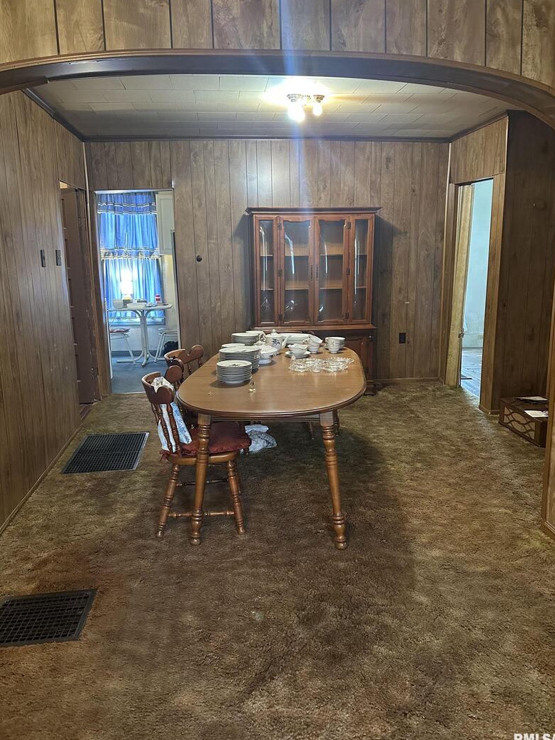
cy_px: 365
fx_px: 534
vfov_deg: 69.4
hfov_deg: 54.9
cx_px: 276
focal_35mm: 25
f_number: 1.78
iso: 640
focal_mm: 6.86
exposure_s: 1/40
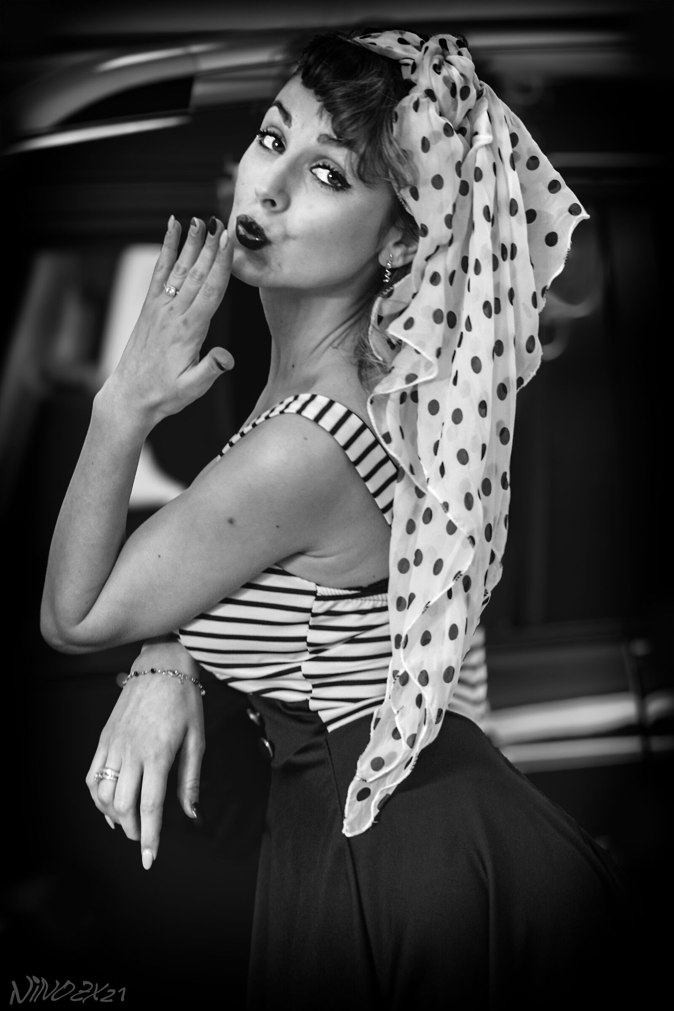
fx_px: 4423
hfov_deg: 8.7
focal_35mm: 158
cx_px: 337
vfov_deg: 13.0
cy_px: 506
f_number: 2.8
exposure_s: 1/100
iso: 640
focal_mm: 105
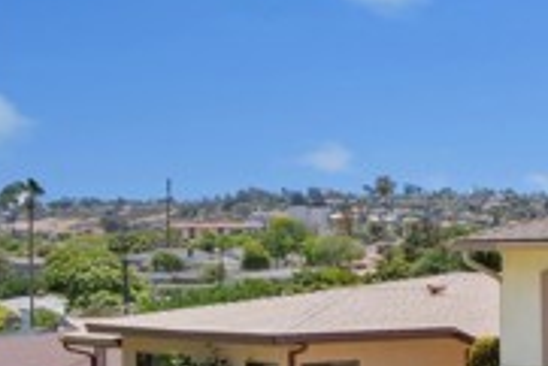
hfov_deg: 19.7
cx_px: 942
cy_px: 405
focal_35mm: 81
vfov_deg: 16.4
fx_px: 1234
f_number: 14
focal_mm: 11
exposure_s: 1/100
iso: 250
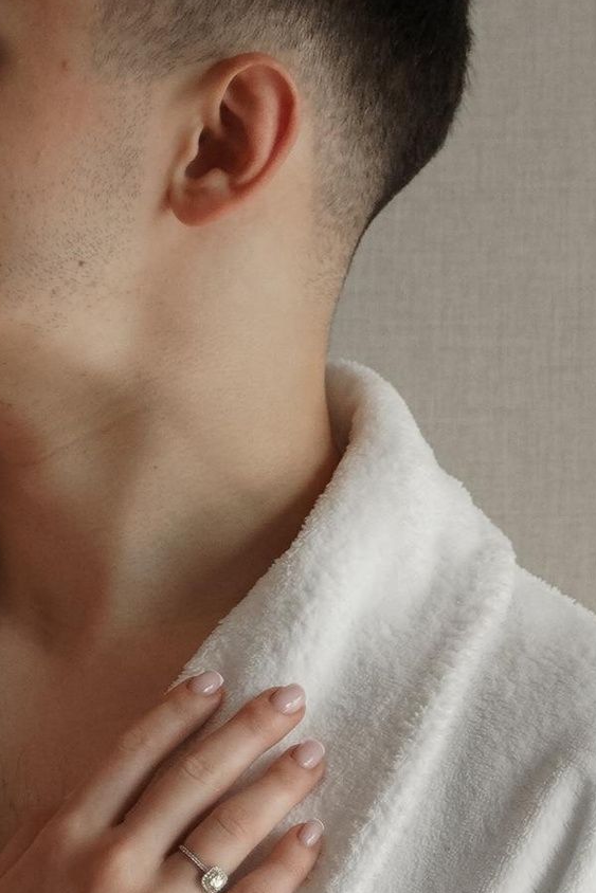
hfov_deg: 5.0
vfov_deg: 7.5
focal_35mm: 273
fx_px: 6776
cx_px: -288
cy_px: 1056
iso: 640
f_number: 2.8
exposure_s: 1/1250
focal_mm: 60
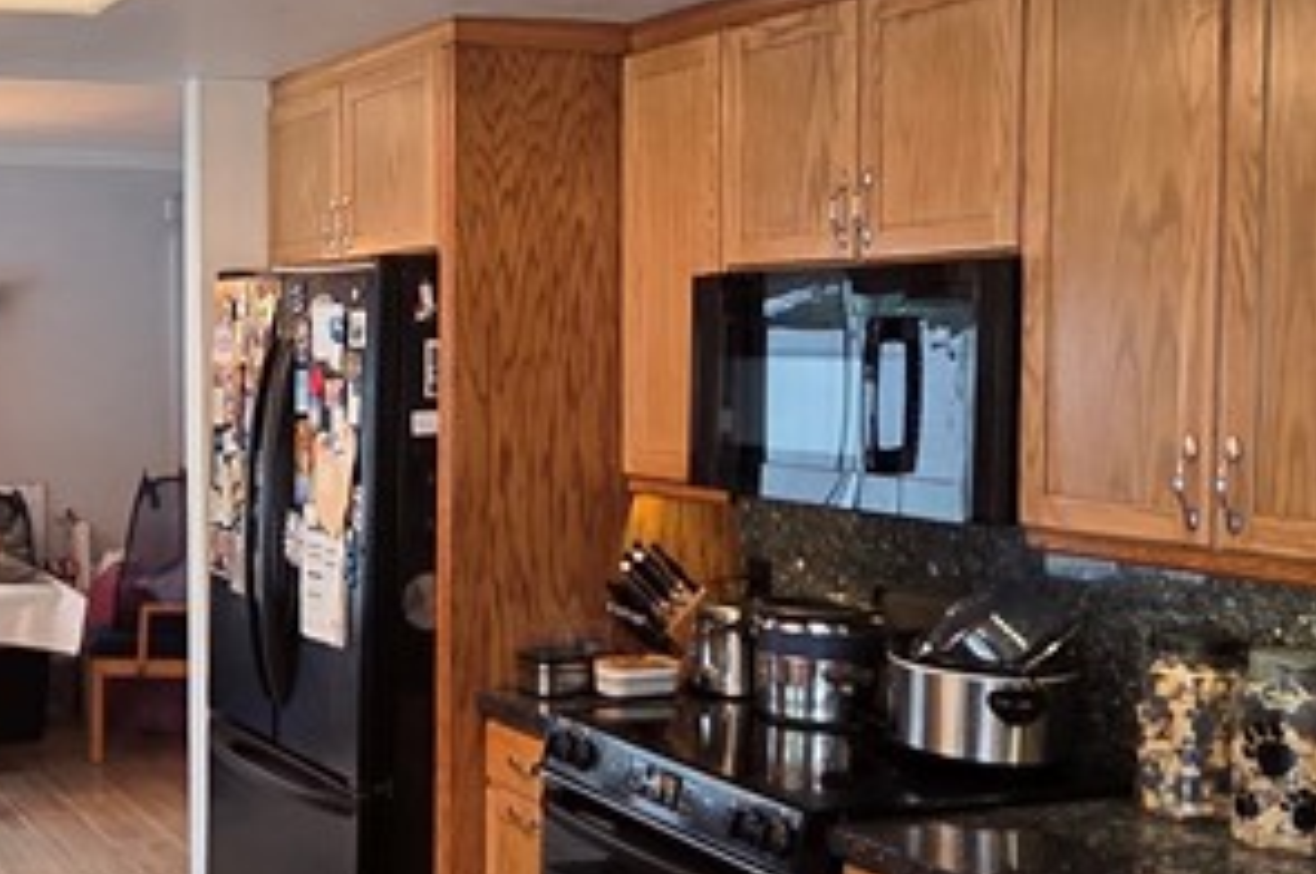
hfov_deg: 39.8
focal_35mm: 47
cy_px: 477
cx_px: 214
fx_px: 1716
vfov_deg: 28.6
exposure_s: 1/60
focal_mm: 2.2
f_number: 2.2
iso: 160
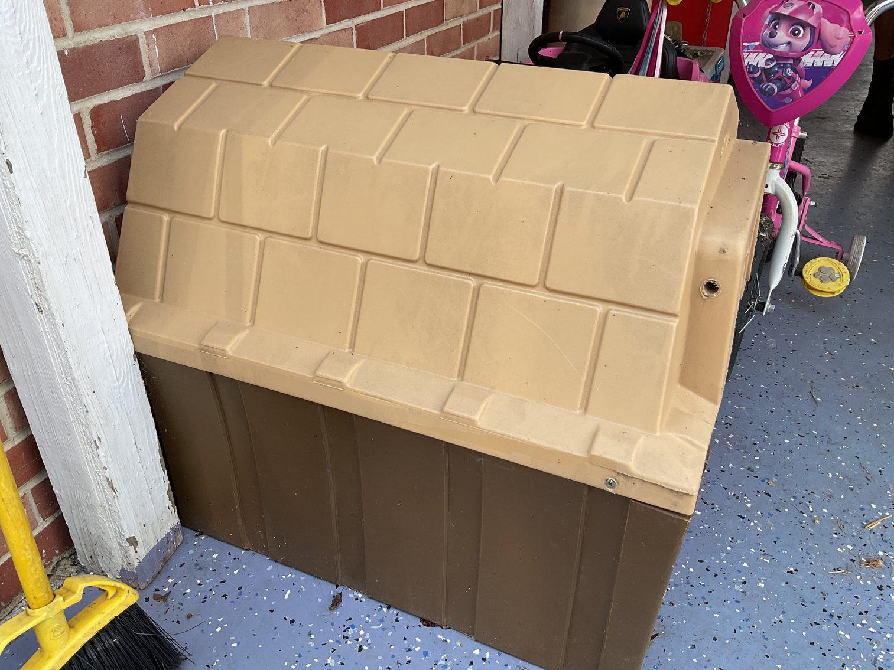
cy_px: 335
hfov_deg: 61.7
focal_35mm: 29
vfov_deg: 48.2
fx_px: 749
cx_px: 447
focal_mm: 3
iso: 16
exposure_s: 1/272
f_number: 1.8
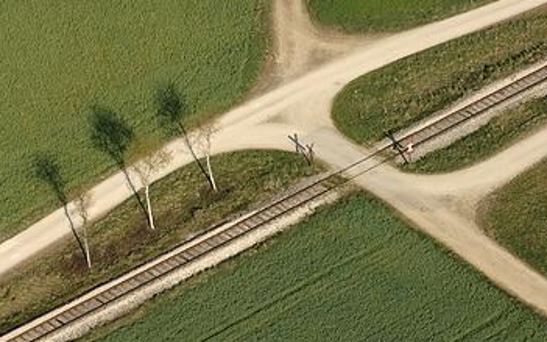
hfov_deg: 9.6
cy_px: 194
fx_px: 3242
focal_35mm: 218
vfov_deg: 6.0
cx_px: 309
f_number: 10
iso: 320
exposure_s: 1/400
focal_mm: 125
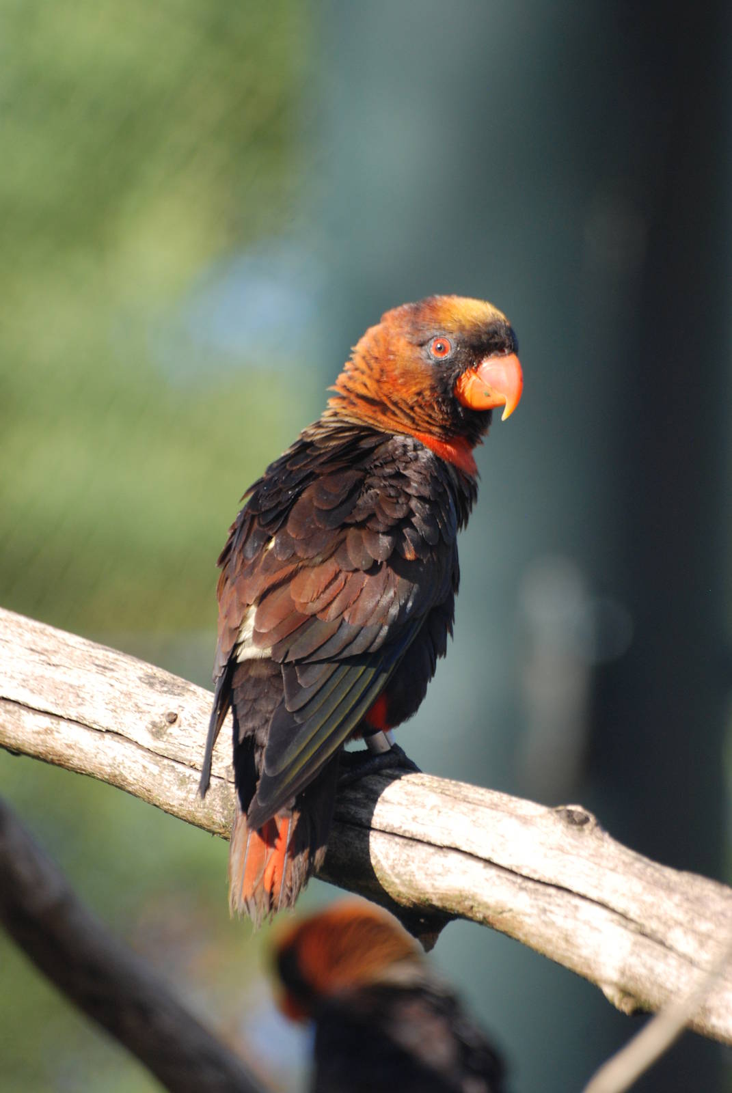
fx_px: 13686
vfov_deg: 4.6
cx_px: 366
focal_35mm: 450
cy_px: 546
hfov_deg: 3.1
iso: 400
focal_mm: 300
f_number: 5.6
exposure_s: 1/400
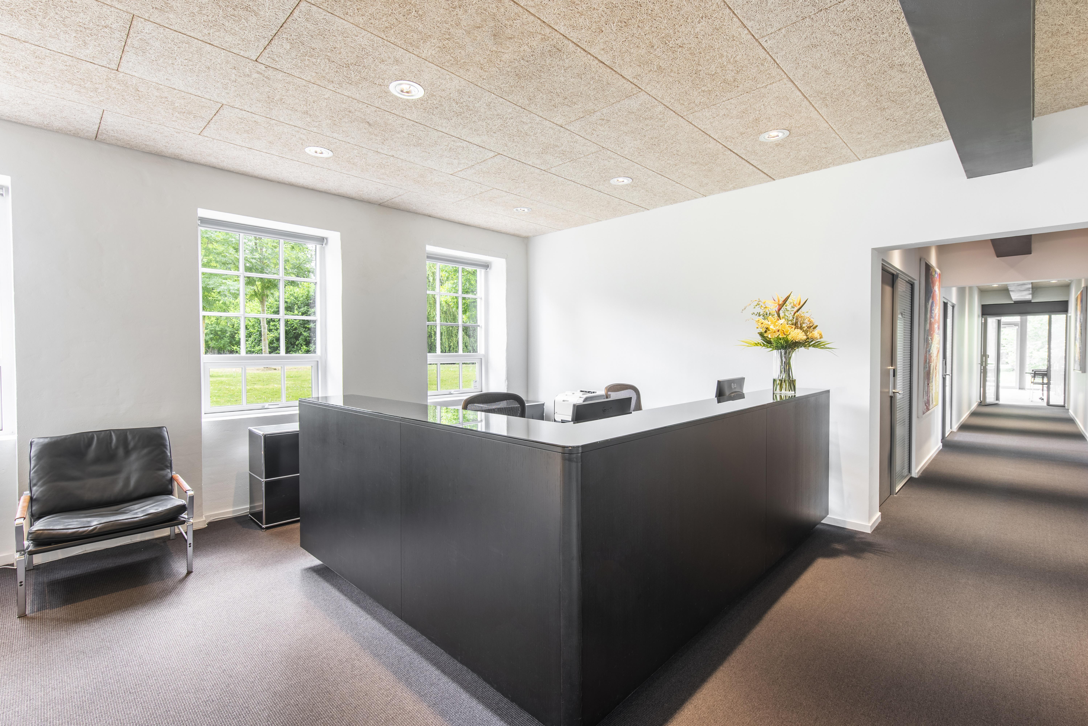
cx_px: 544
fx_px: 484
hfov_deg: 96.7
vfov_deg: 73.8
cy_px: 363
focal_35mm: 16
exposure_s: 1/30
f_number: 8
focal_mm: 16
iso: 250
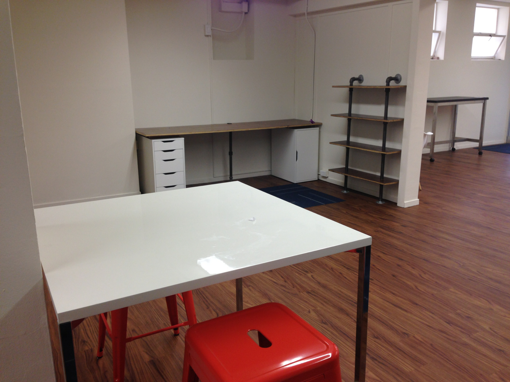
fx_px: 486
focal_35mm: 33
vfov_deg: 42.9
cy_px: 191
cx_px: 255
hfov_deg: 55.4
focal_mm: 4.12
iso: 50
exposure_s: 1/30
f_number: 2.4
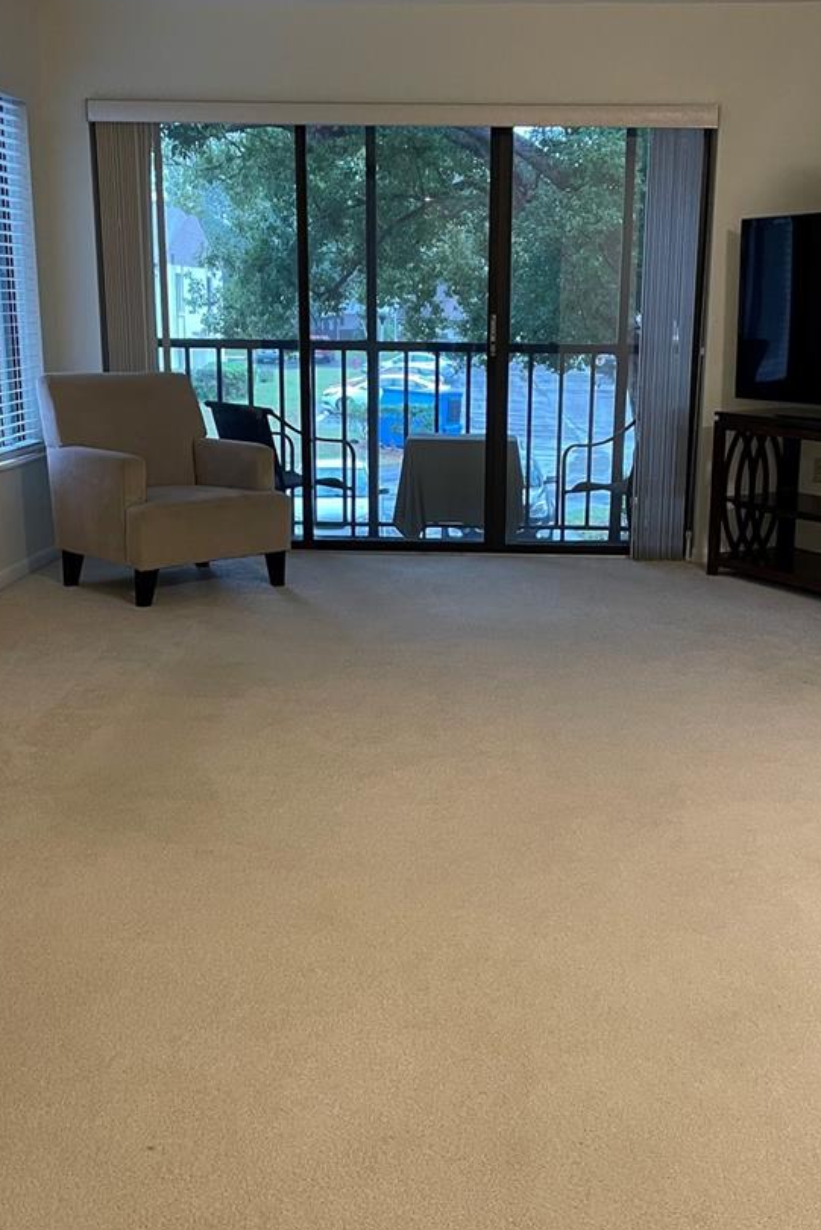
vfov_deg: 48.5
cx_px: 442
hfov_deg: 33.4
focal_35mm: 40
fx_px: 1368
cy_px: 619
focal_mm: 4.2
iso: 250
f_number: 1.6
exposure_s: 1/60
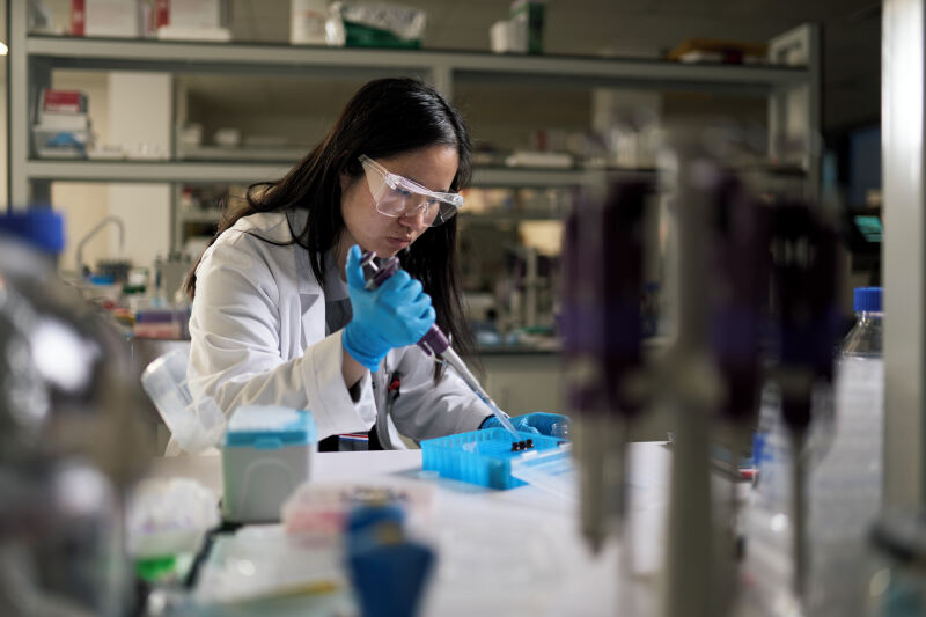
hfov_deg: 54.4
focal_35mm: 35
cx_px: 463
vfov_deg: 37.8
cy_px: 308
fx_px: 900
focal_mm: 35
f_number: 1.4
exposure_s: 1/200
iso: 100
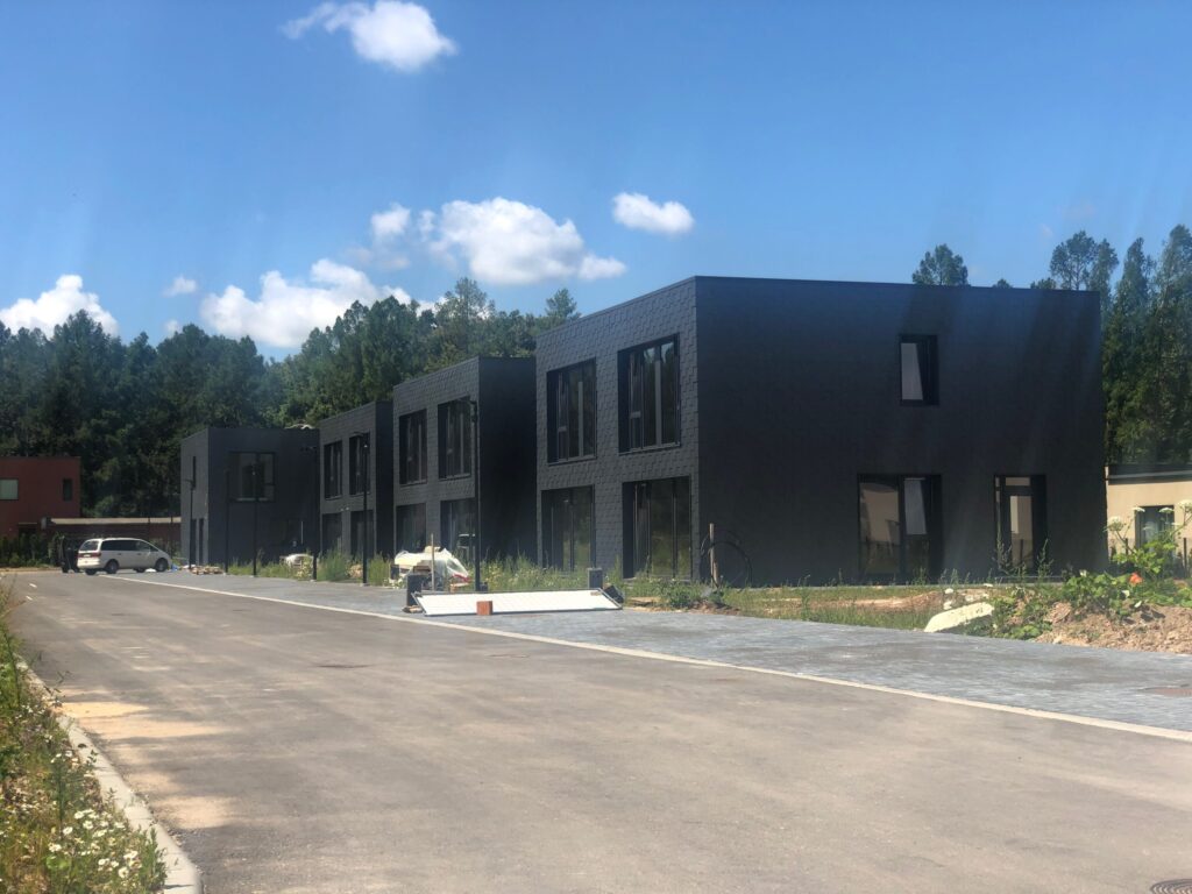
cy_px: 447
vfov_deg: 28.0
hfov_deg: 36.8
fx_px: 1791
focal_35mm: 52
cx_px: 596
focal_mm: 6
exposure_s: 1/1116
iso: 16
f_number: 2.4
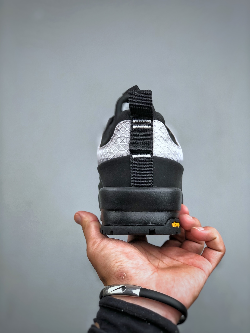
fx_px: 549
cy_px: 166
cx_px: 125
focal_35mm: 57
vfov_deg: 33.8
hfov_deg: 25.7
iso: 25
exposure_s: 1/50
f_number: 2.8
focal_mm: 6.6
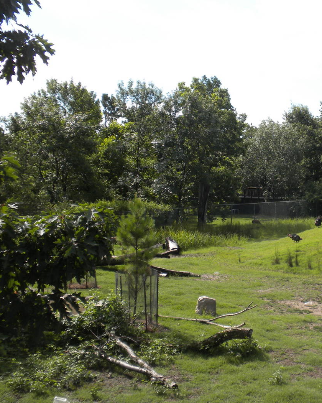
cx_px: 268
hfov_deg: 26.9
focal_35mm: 55
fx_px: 656
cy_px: 194
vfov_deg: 34.2
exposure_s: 1/541
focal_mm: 6.6
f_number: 3.5
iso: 65
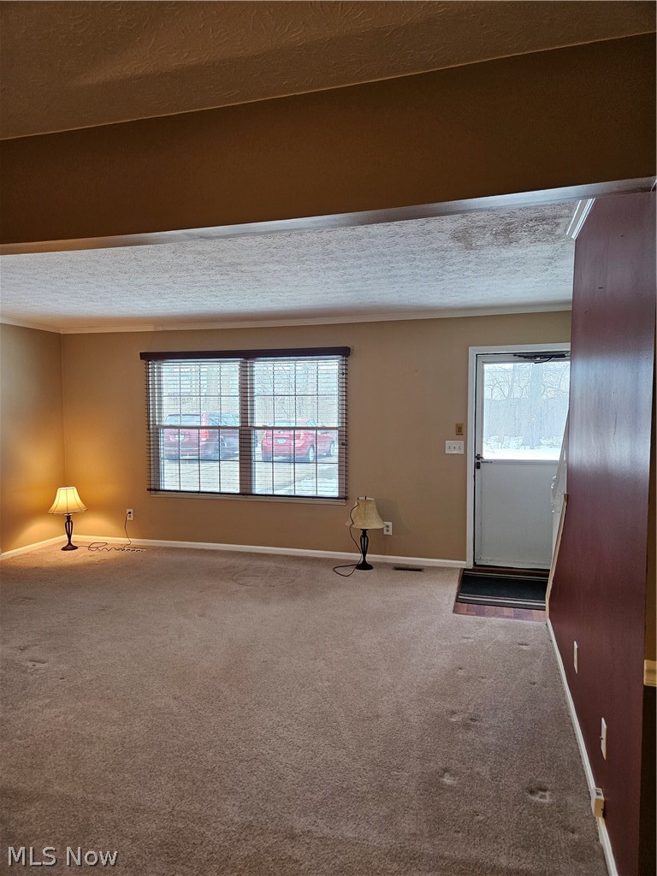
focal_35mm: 23
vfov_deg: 73.9
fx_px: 582
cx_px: 328
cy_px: 438
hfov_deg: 58.9
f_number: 1.8
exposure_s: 1/120
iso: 160
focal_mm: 5.4
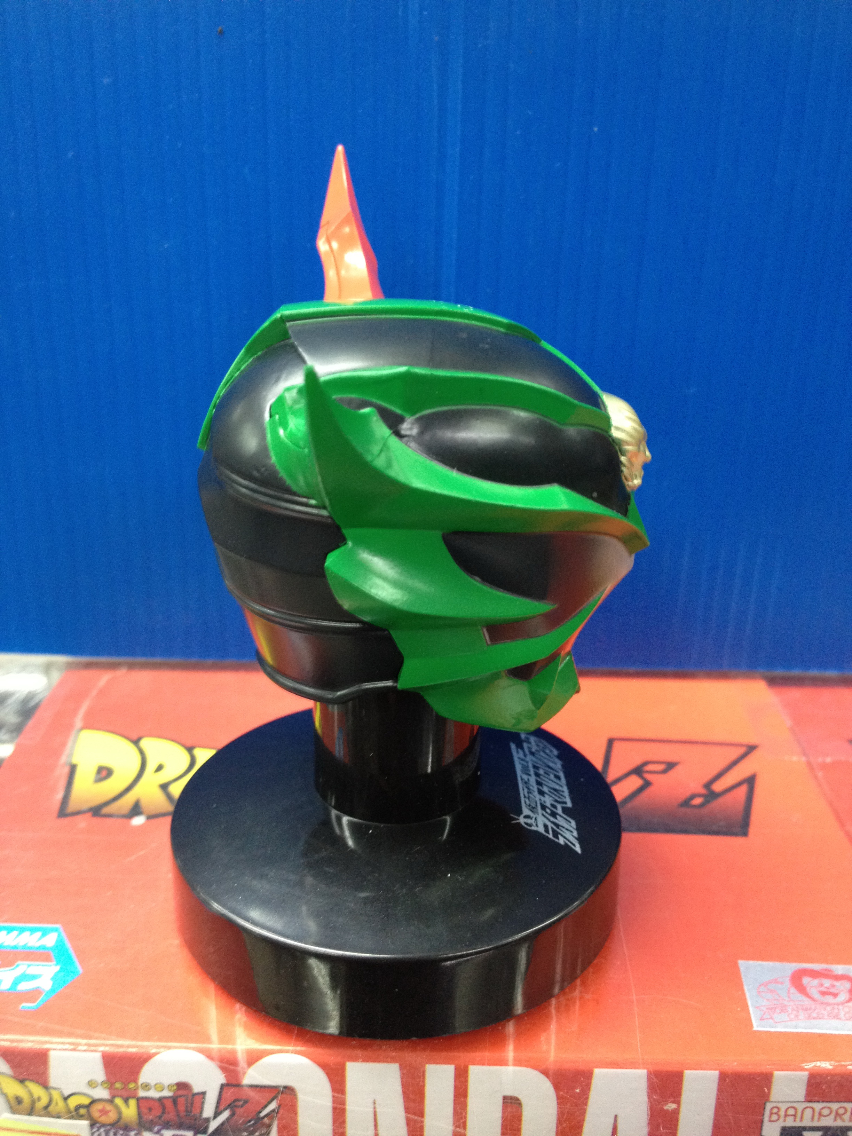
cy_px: 568
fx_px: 1149
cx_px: 426
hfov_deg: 40.7
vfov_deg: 52.6
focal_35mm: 35
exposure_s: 1/20
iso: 200
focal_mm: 4.28
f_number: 2.4
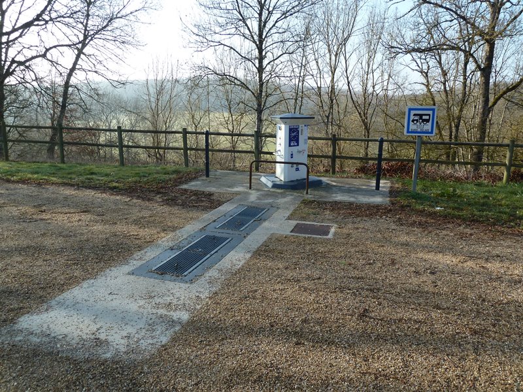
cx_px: 262
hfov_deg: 65.3
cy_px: 196
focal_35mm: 27
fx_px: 408
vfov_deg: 51.4
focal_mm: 4.4
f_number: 4
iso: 80
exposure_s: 1/200
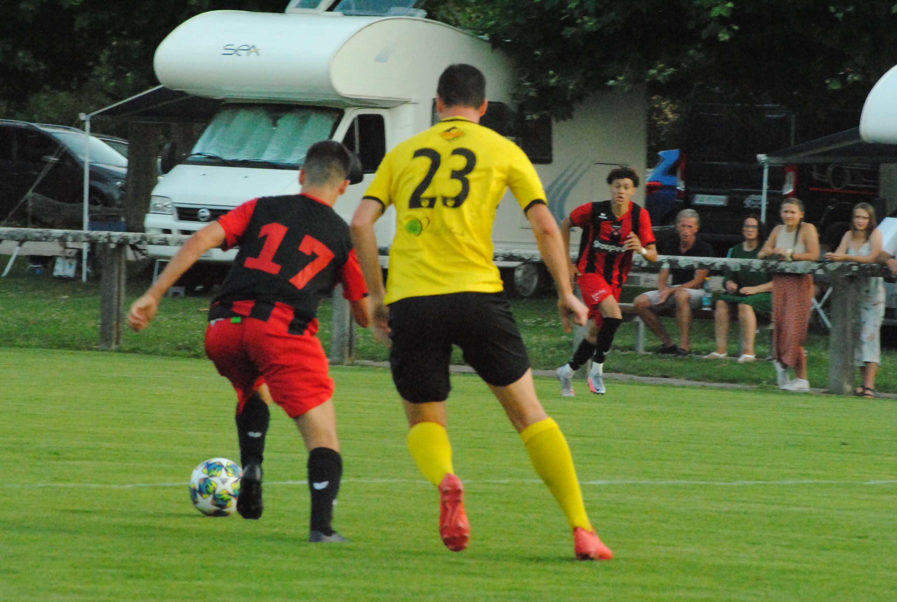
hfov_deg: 7.0
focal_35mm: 292
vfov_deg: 4.7
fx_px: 7302
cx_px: 448
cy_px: 301
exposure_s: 1/320
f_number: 11
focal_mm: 195
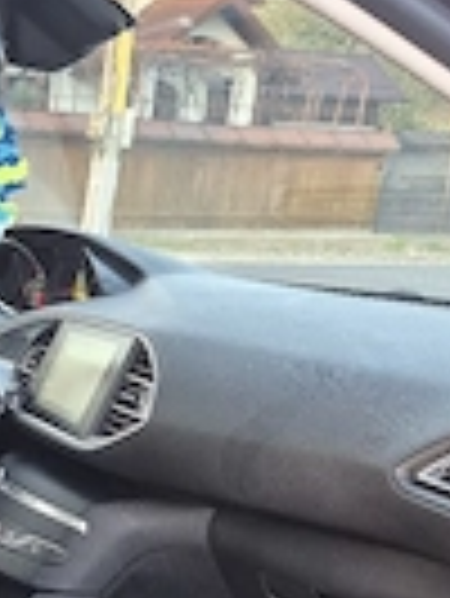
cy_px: 598
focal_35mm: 69
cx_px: -72
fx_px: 1194
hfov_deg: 20.2
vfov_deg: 26.6
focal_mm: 5.4
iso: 125
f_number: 1.8
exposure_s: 1/100
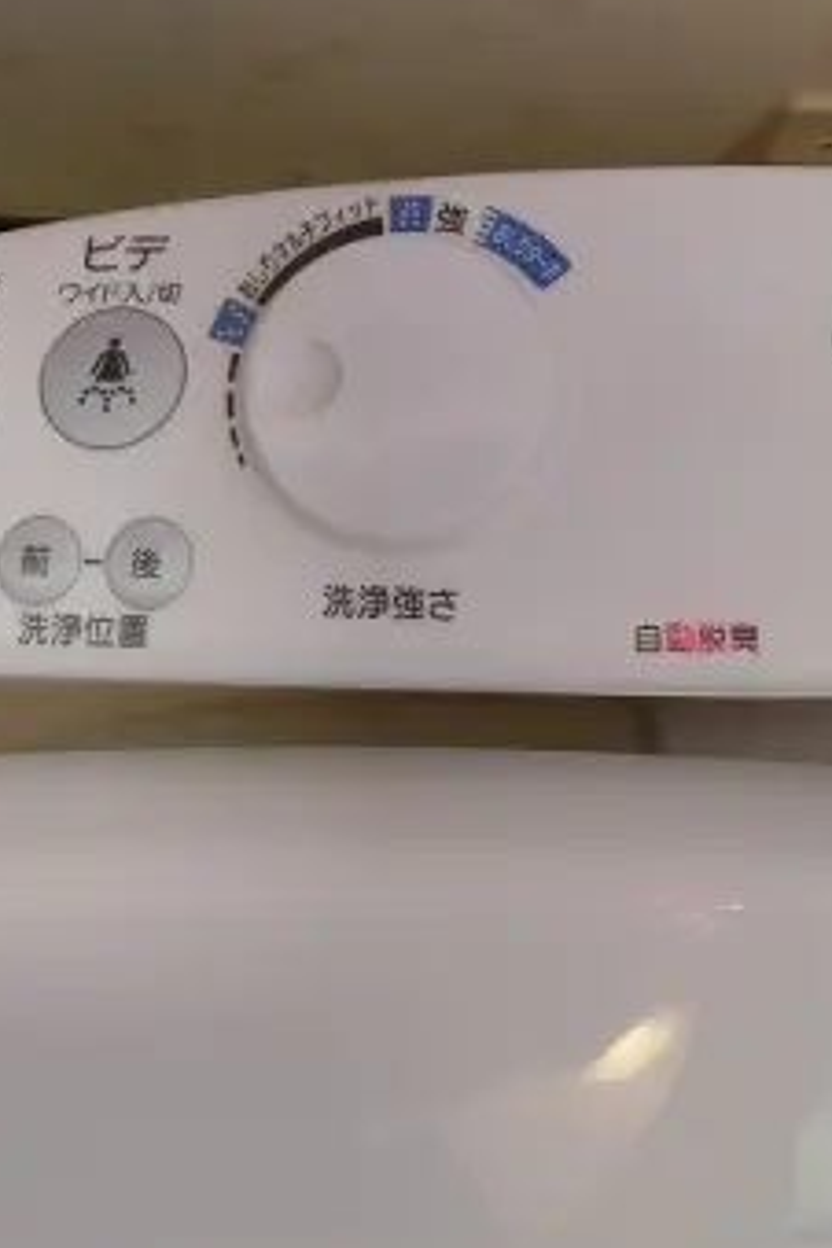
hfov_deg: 37.7
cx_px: 493
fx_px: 1213
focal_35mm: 35
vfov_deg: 53.9
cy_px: 475
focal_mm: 4.06
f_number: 2.7
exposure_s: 1/80
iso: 400
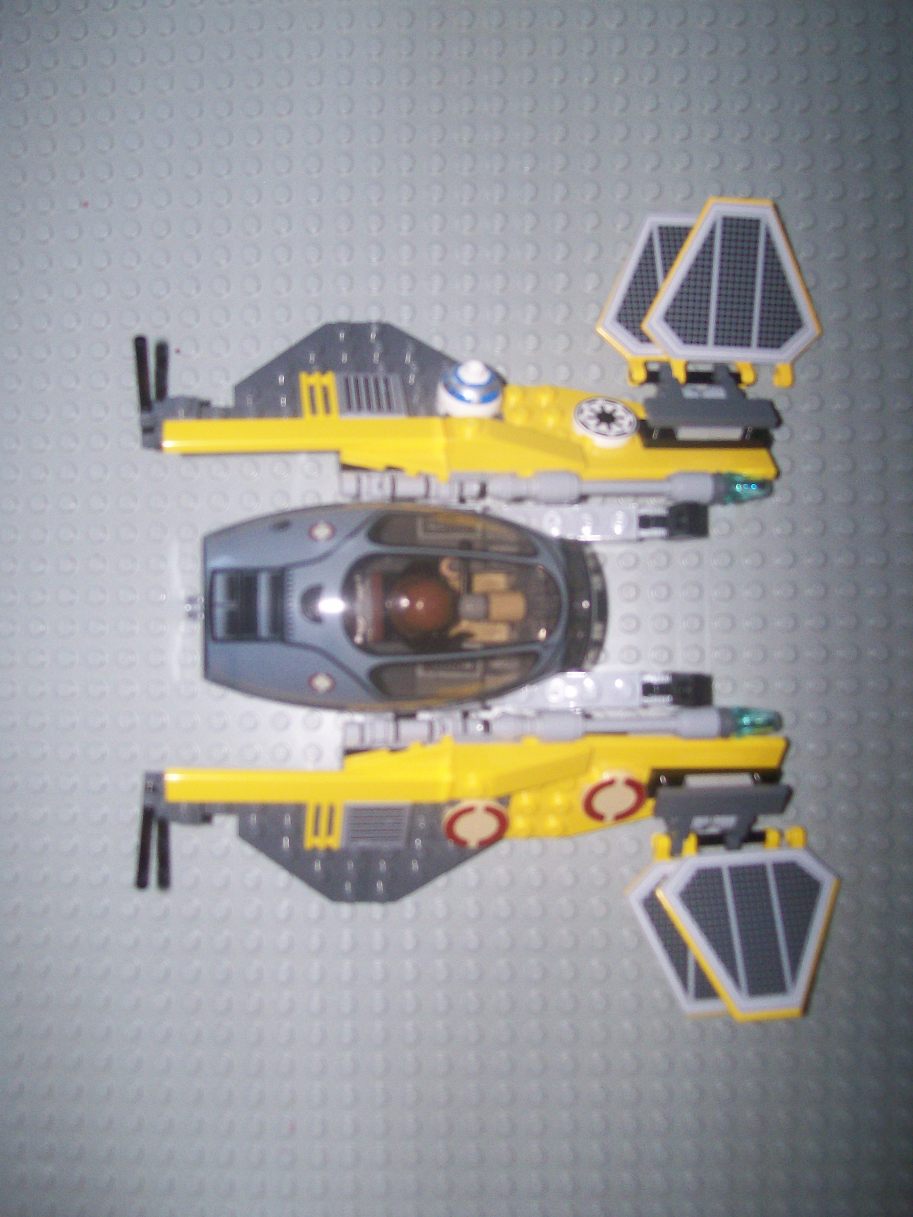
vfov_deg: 51.4
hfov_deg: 39.7
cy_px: 608
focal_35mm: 36
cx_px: 456
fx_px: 1266
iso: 140
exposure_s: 1/64
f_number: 2.7
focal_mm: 6
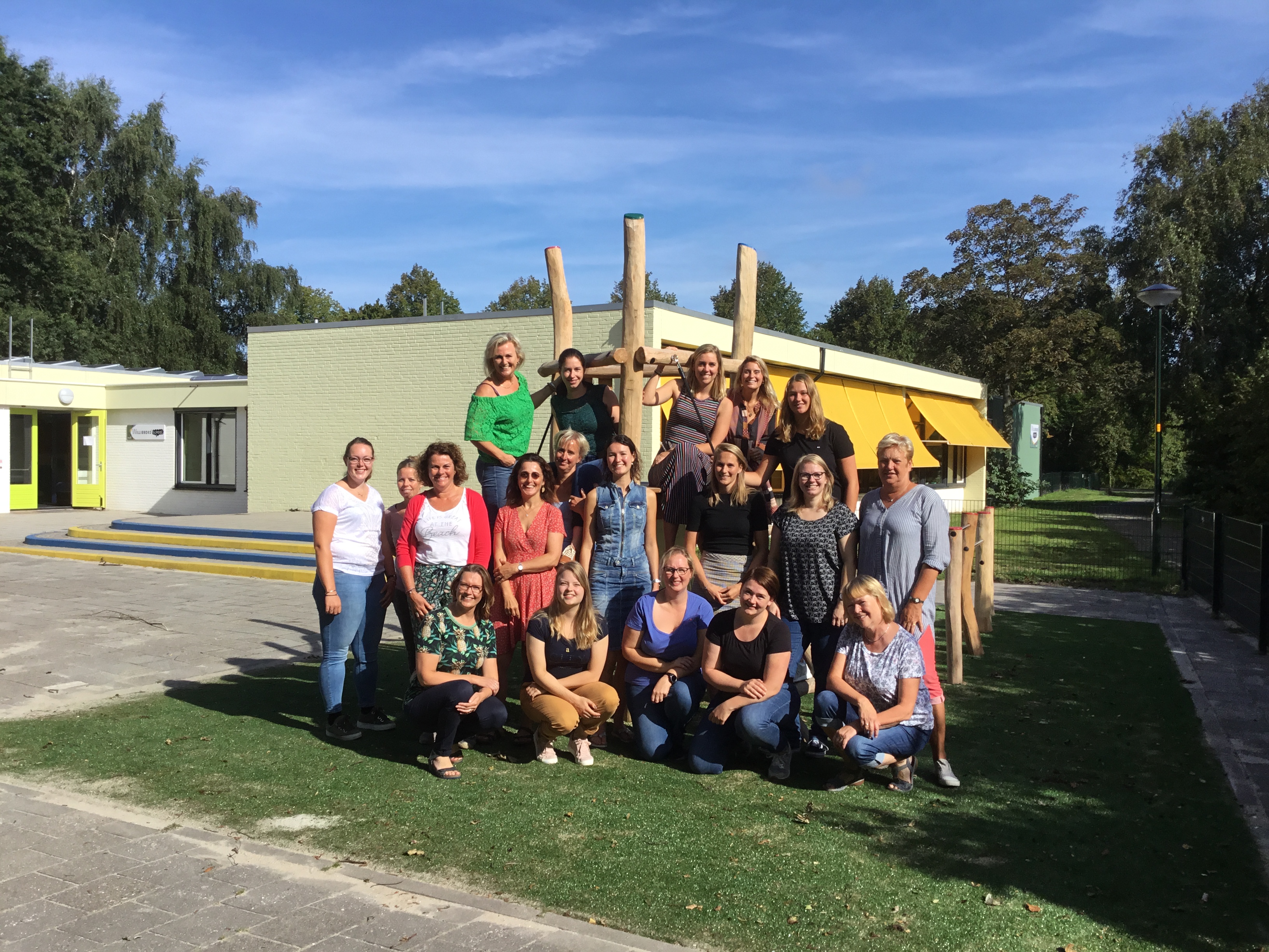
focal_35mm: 31
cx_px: 634
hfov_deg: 58.4
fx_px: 1136
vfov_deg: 45.4
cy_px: 476
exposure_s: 1/1217
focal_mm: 3.3
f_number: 2.4
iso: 25
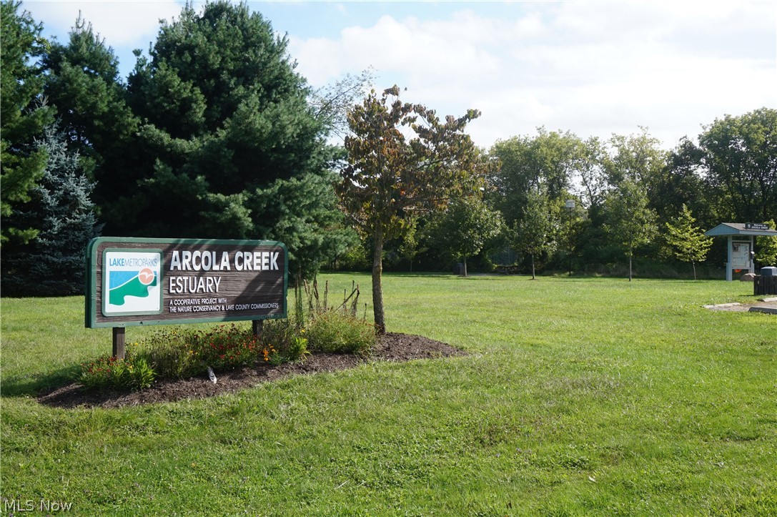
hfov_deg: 49.6
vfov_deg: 34.2
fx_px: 841
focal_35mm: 39
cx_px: 388
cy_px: 258
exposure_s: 1/80
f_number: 11
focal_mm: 26
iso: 100
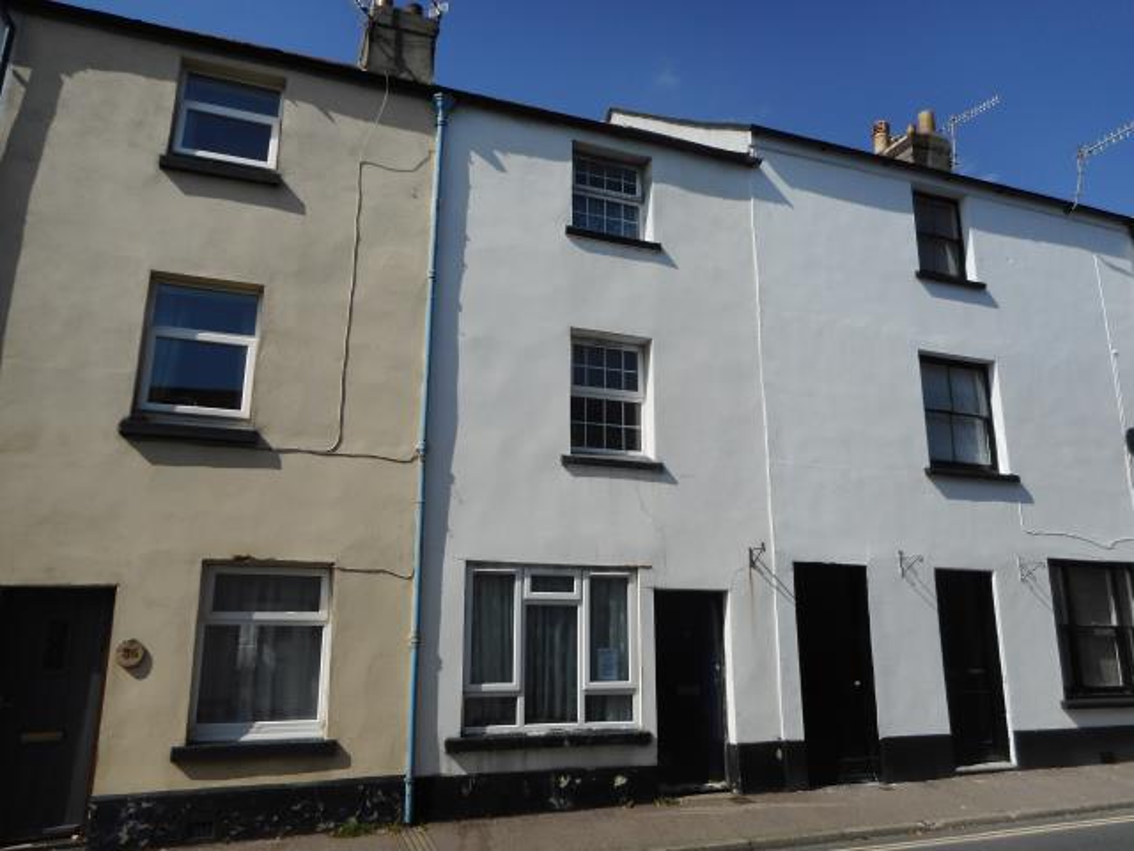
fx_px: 819
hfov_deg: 69.4
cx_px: 567
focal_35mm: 25
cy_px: 426
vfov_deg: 54.9
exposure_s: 1/1250
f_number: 3.7
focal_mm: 4.5
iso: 80
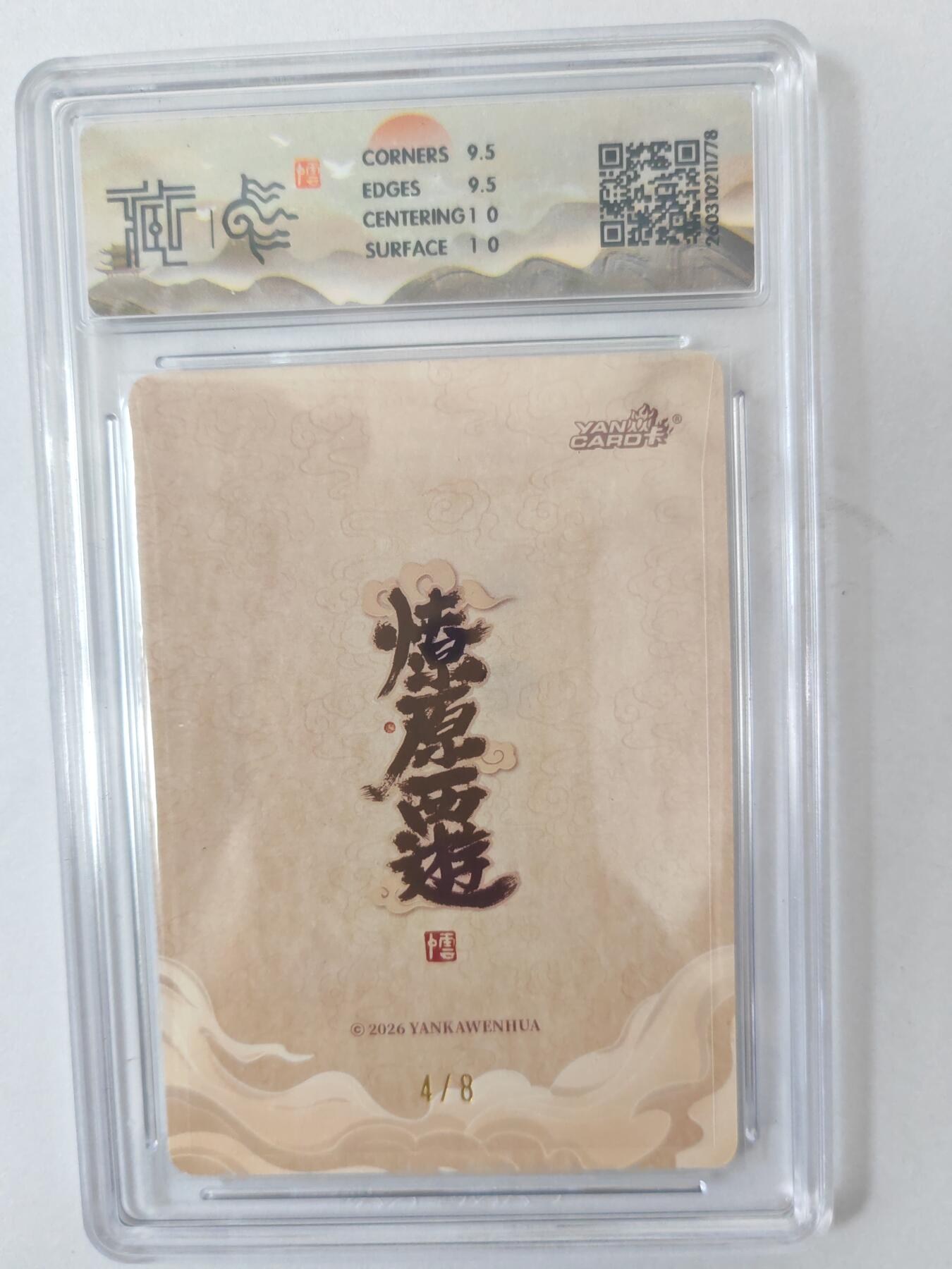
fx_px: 990
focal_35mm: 27
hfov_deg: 51.4
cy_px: 634
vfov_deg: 65.3
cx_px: 476
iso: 320
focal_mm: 5.52
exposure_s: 1/100
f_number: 1.95
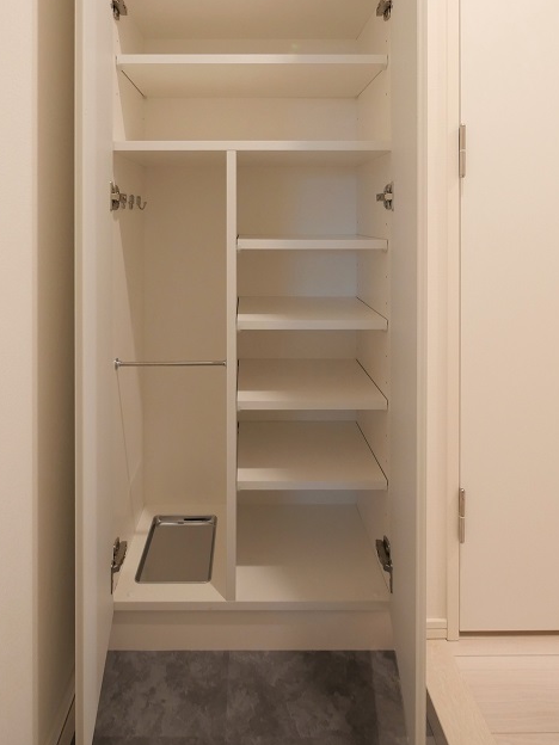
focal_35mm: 22
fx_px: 474
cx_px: 249
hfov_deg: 60.9
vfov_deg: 72.7
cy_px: 216
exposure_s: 1/30
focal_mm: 7
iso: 640
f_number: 4
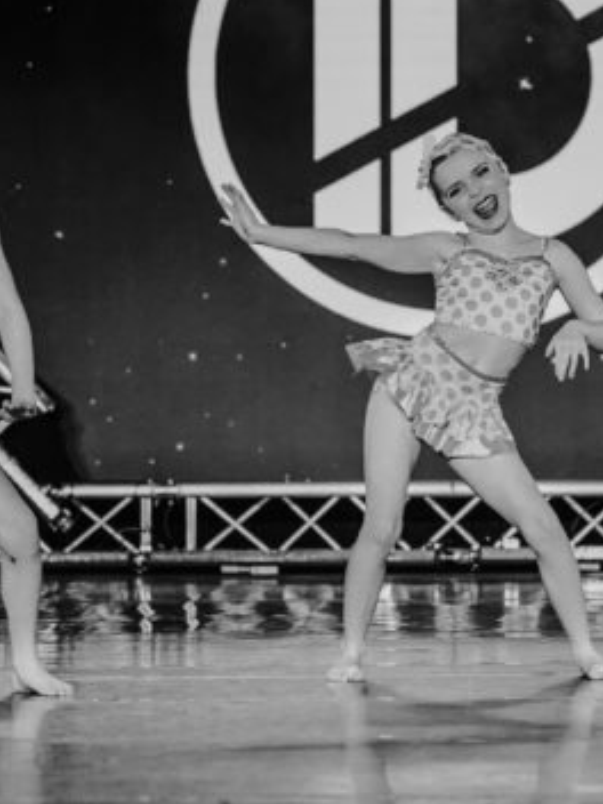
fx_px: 4552
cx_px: 413
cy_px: 220
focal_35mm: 196
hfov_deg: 7.6
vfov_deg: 10.1
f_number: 2.8
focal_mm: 70
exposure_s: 1/800
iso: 6400
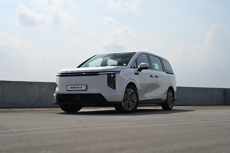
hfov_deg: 40.3
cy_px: 76
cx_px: 115
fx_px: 313
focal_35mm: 49
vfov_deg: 27.5
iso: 100
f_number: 5.6
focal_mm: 49
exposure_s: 1/500
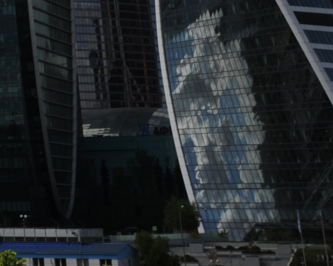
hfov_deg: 13.7
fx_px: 1251
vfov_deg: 11.4
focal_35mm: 127
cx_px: -248
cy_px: -193
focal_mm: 30
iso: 200
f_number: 5.6
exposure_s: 1/1600
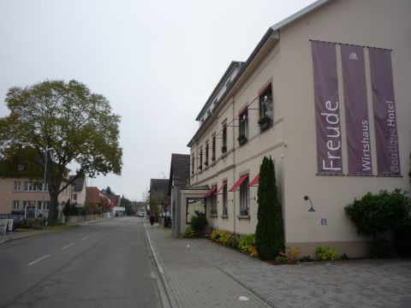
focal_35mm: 32
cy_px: 154
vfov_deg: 44.2
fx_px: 380
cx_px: 206
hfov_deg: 56.8
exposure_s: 1/160
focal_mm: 5.2
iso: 100
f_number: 4
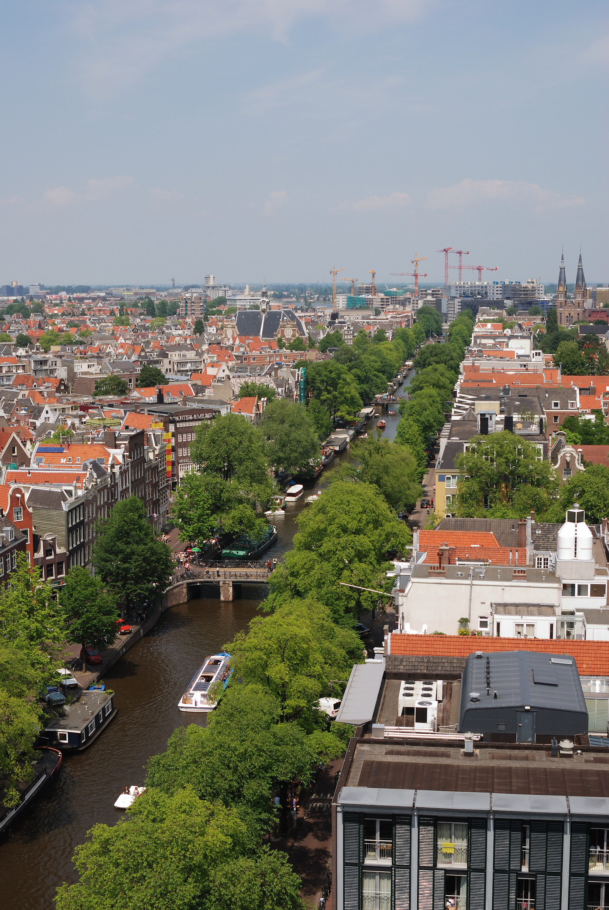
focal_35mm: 52
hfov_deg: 25.8
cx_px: 304
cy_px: 455
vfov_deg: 37.8
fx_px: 1329
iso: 125
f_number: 9
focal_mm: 35
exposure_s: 1/125
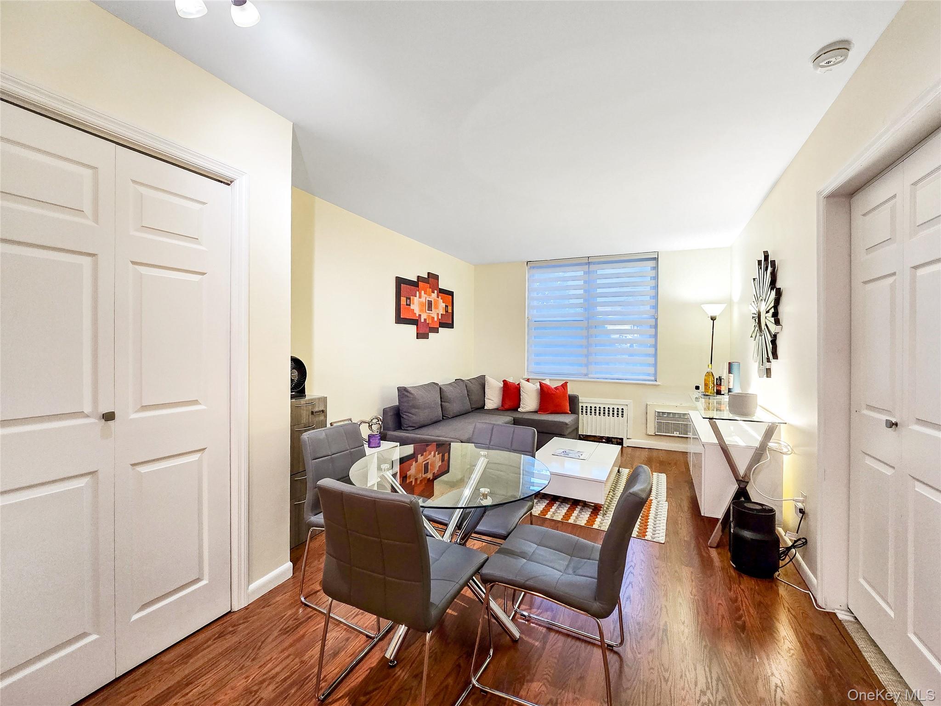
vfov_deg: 89.9
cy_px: 353
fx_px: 353
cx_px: 470
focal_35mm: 13
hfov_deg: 106.2
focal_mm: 2.2
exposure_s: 1/60
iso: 160
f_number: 2.2
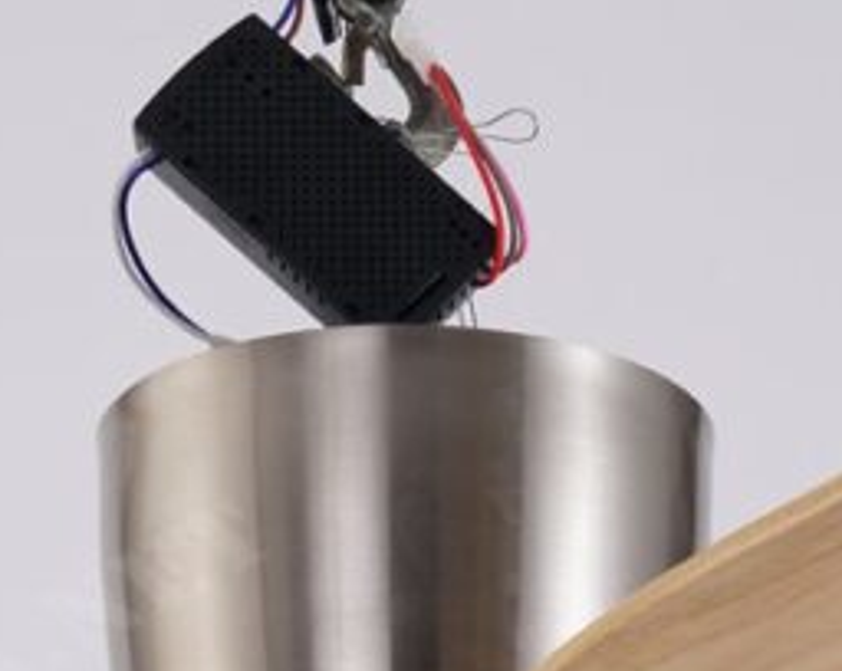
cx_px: 266
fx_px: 9007
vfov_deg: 4.2
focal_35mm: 362
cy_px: 1161
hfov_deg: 5.4
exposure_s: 1/60
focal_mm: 77
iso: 100
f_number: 14
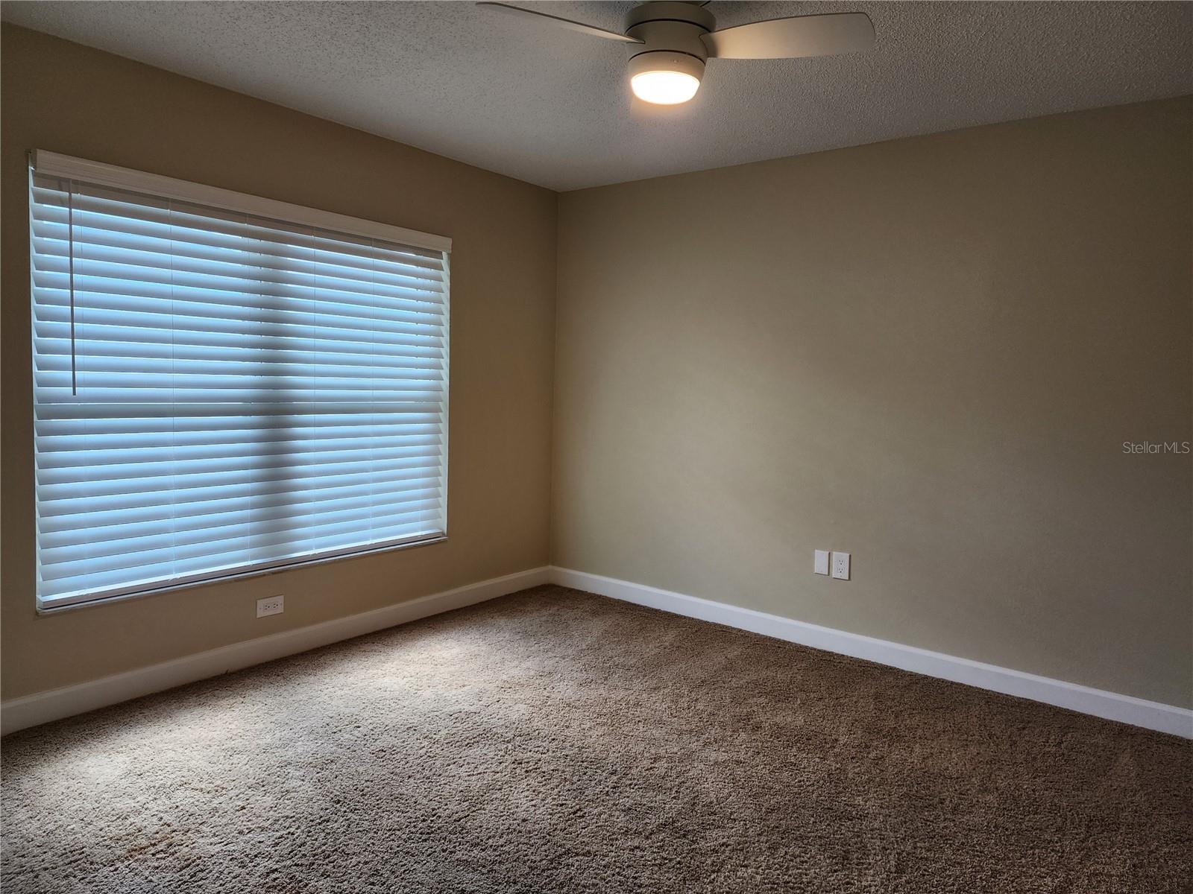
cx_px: 596
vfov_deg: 58.9
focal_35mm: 23
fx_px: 793
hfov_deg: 73.9
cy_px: 447
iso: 100
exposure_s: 1/120
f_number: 1.8
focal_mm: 6.4
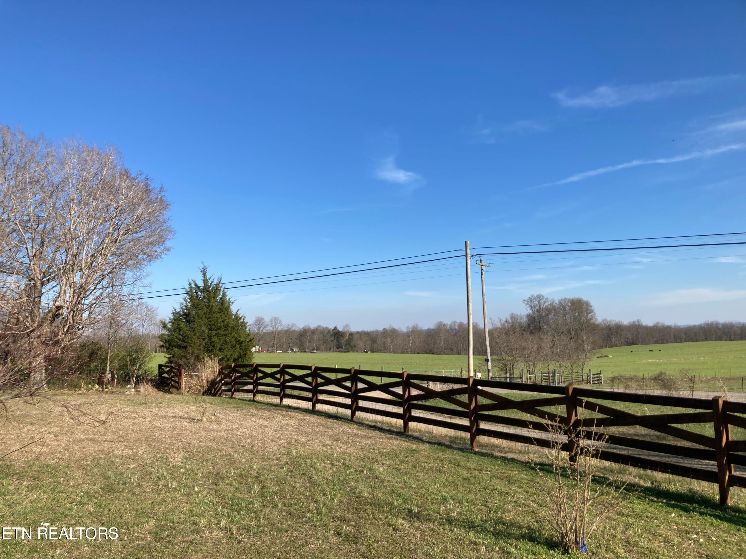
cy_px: 280
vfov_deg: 49.7
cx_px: 373
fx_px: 603
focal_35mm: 28
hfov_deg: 63.4
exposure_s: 1/1946
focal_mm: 3.99
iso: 20
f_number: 1.8
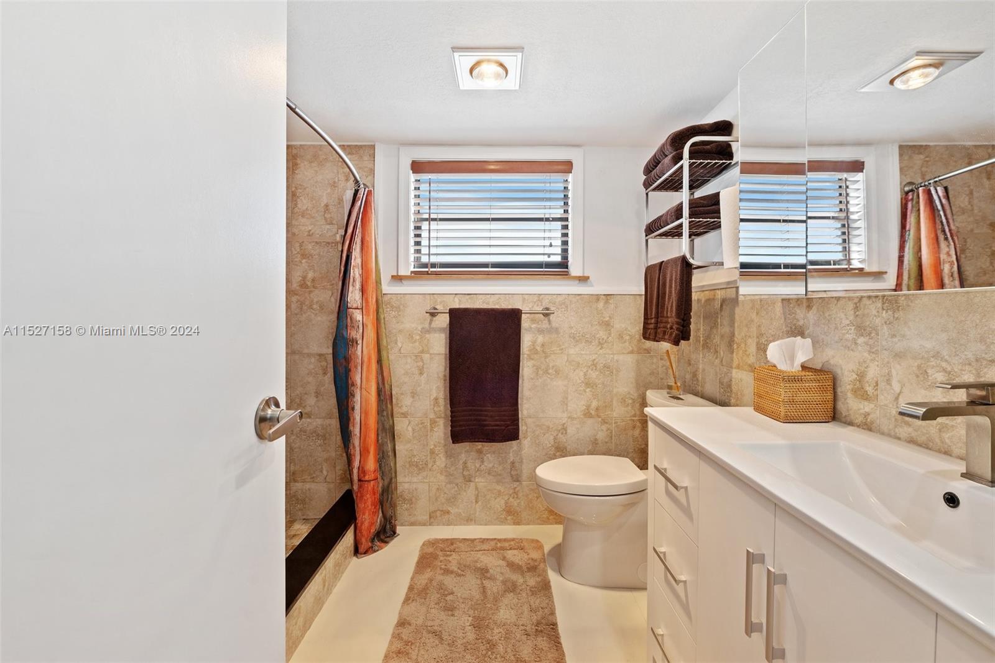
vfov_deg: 77.3
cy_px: 332
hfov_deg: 100.4
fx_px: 415
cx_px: 498
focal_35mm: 15
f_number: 8
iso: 280
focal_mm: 15
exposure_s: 1/15
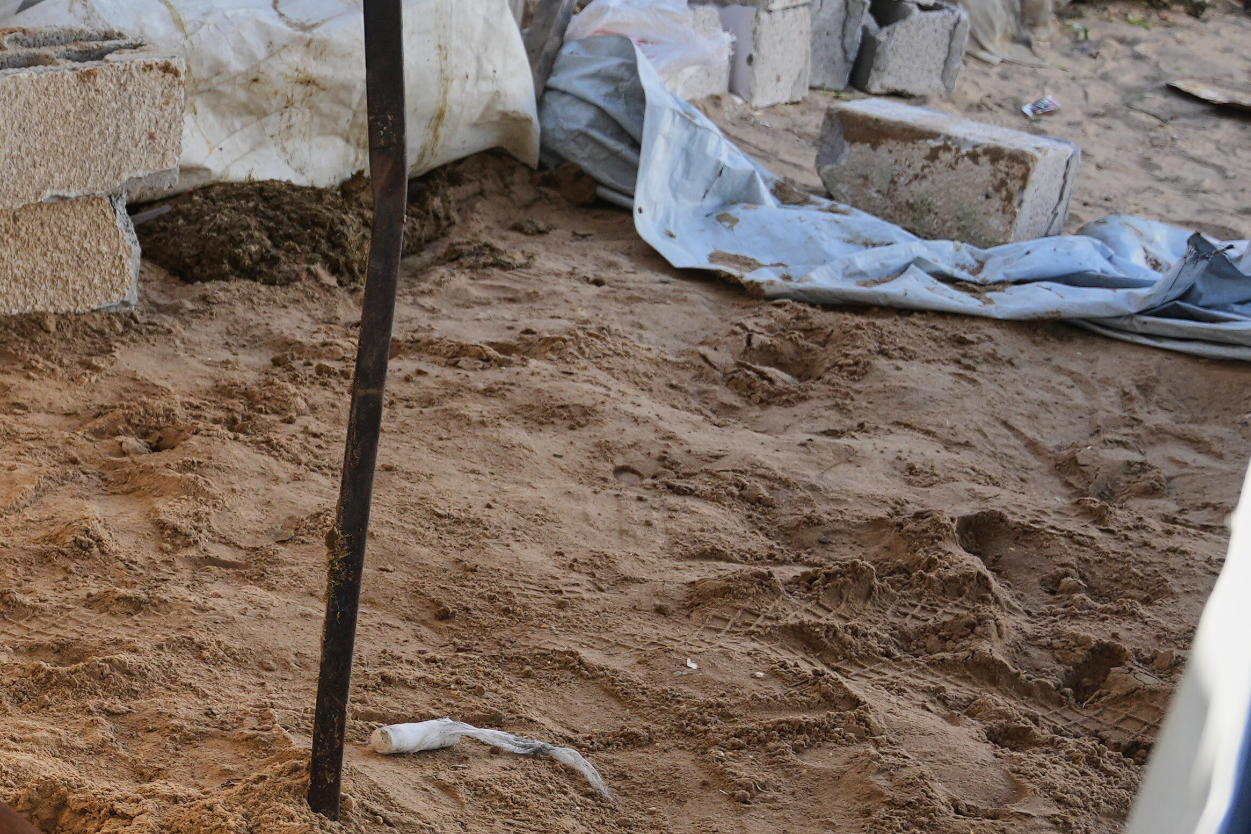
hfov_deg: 20.0
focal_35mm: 89
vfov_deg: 15.4
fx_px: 3092
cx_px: -573
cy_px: 408
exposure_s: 1/640
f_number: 2.8
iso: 200
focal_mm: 24
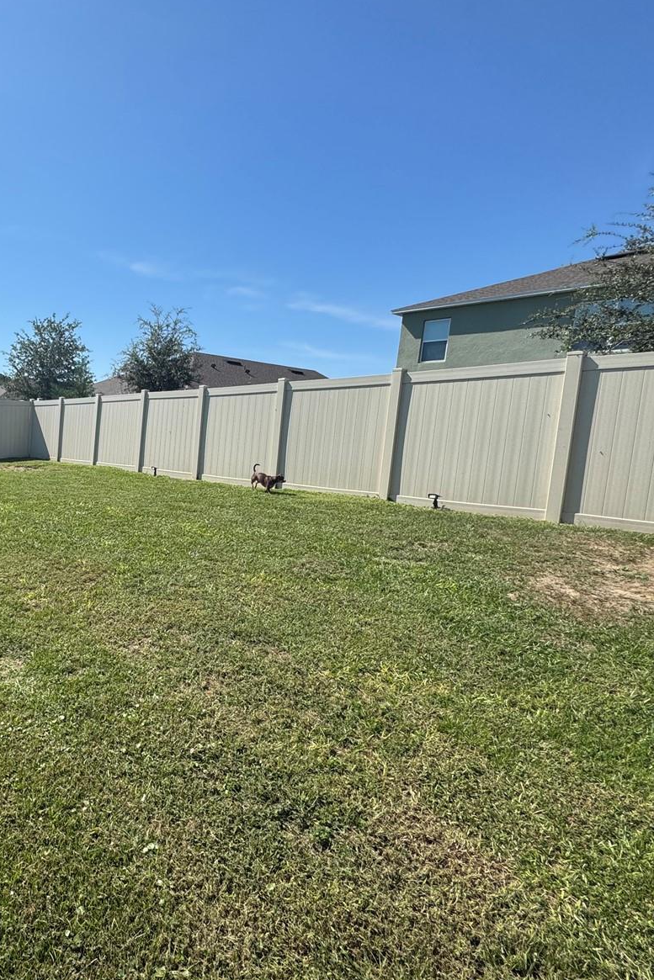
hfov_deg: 53.9
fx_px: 545
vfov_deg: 84.0
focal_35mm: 20
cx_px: 62
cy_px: 486
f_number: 2.2
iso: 50
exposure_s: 1/2415
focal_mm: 2.22
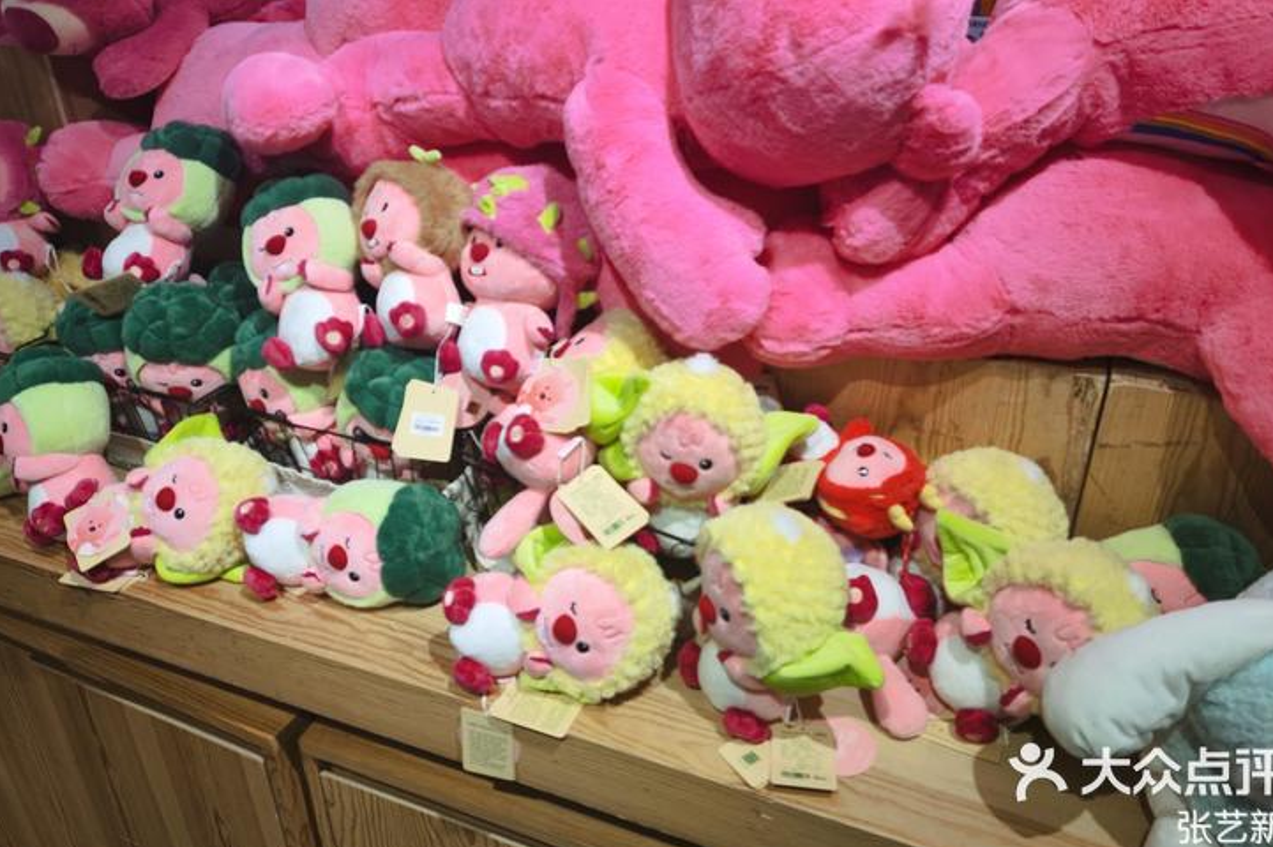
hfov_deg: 69.4
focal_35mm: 26
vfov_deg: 49.4
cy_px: 383
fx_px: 919
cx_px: 655
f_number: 1.8
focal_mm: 4.68
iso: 50
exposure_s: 1/118
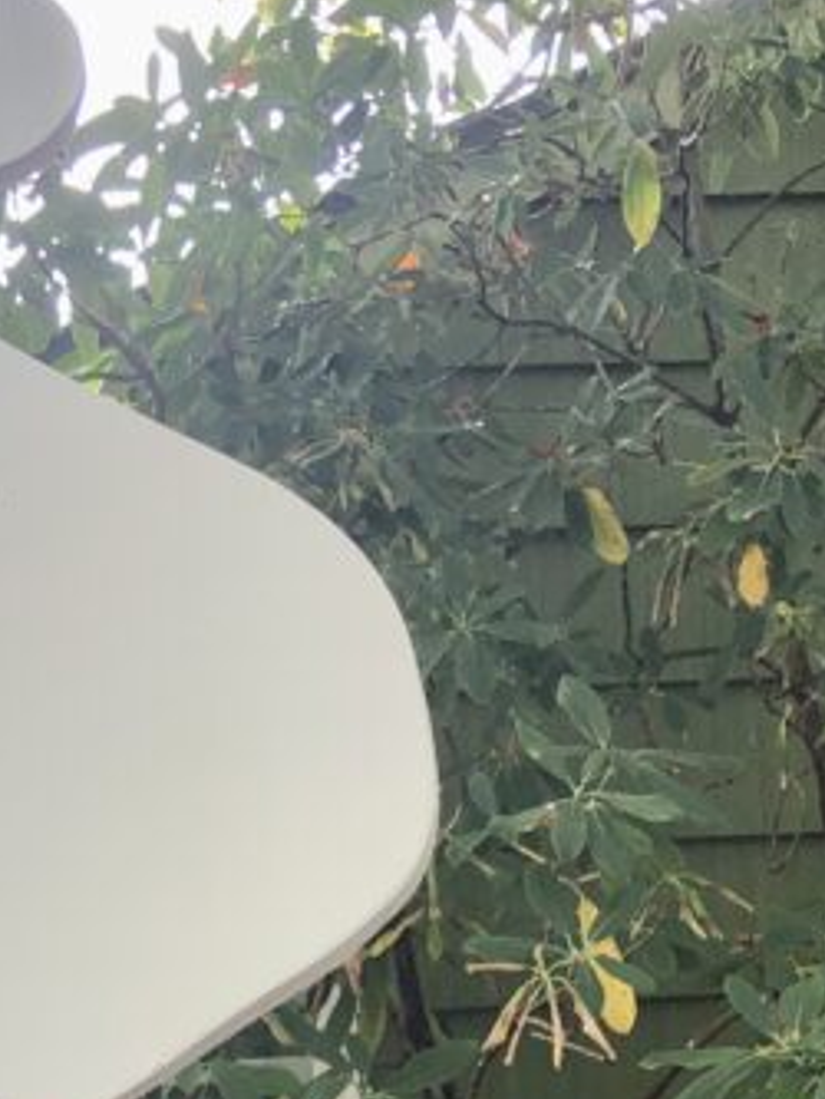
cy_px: 1620
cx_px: 99
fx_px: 2731
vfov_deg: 19.9
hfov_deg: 17.0
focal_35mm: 86
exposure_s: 1/246
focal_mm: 3.99
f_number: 1.8
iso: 20
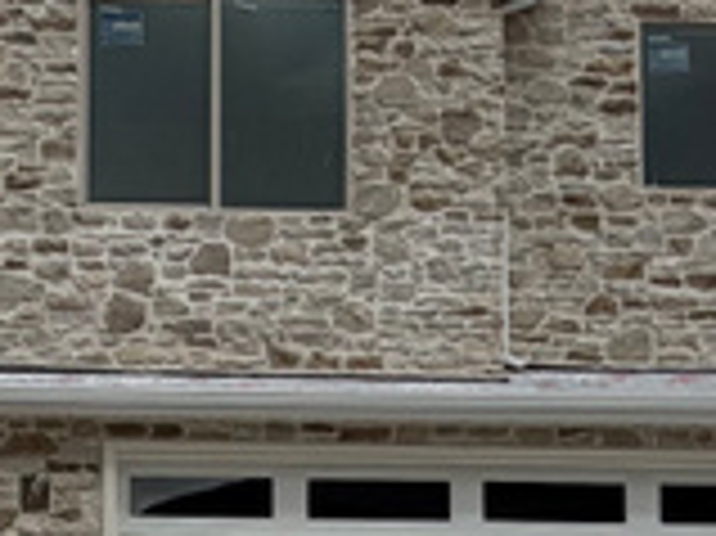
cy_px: 635
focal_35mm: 90
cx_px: 5
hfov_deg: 21.1
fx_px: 1860
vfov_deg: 15.8
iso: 20
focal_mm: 2.22
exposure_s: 1/1534
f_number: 2.2
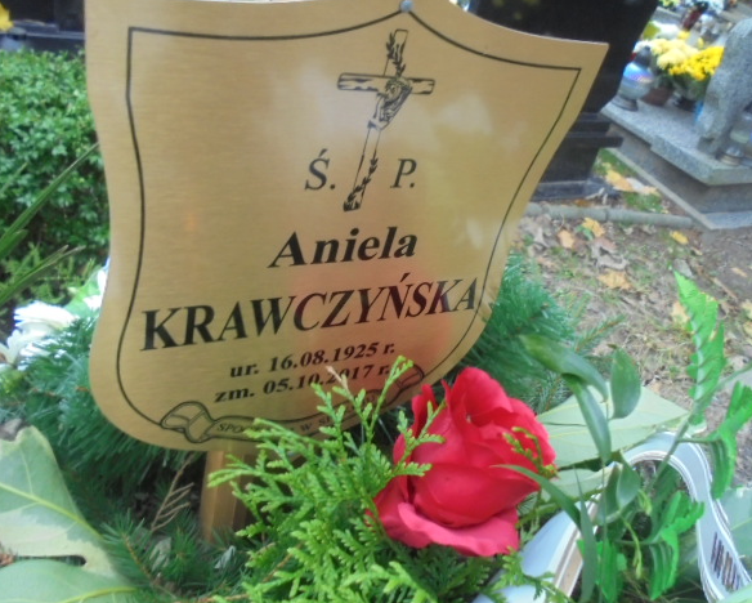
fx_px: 690
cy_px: 296
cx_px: 397
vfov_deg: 47.2
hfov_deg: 57.1
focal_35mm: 31
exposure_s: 1/30
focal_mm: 5.3
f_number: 3.7
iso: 320
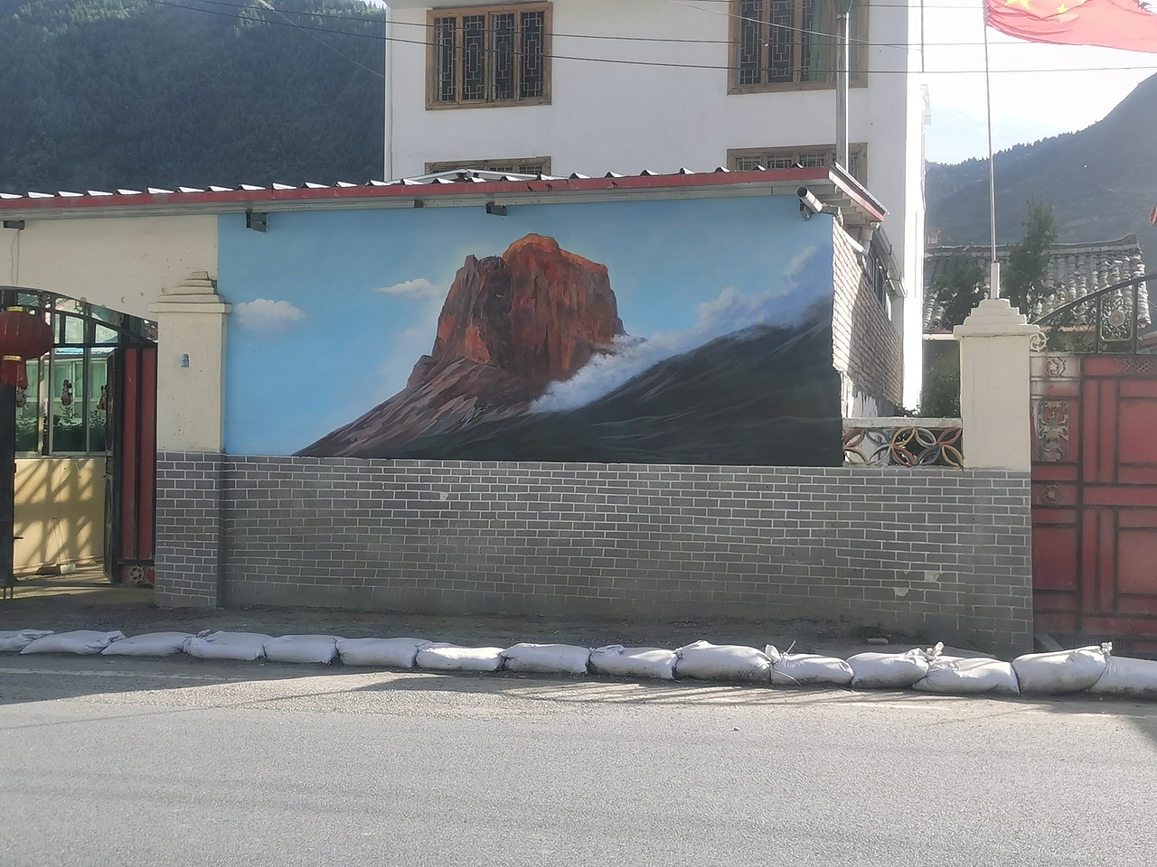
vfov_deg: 32.9
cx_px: 578
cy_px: 434
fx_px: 1471
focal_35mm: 44
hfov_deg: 42.9
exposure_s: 1/1321
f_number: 1.8
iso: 50
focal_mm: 5.58
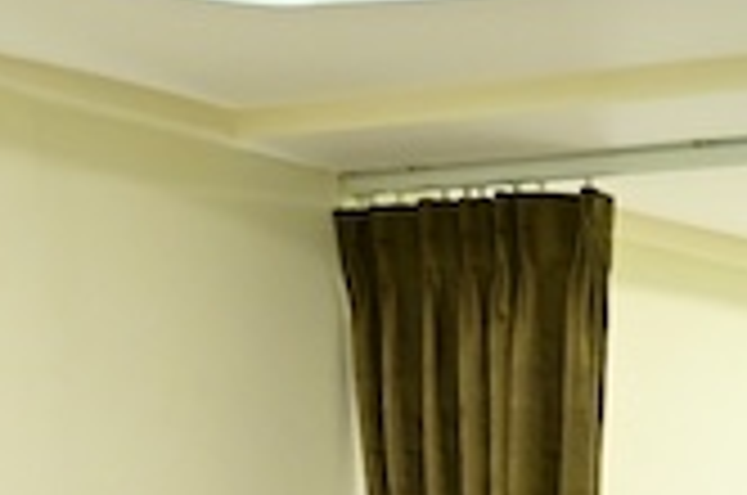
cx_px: 1503
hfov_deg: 9.6
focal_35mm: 201
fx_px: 4163
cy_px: 1444
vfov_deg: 6.3
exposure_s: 1/60
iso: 1250
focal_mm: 26
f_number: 4.5
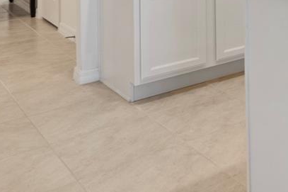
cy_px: -72
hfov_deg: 27.3
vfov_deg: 20.5
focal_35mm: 59
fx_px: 472
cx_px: 393
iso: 100
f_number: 8
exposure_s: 1
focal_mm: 10
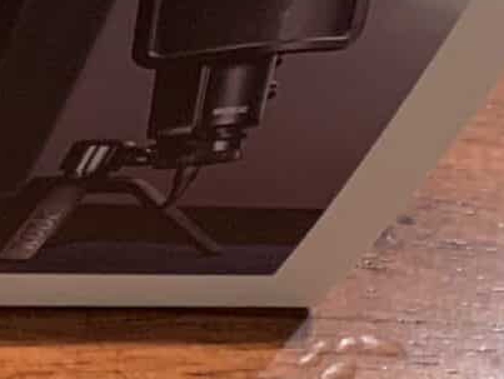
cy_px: -211
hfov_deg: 10.2
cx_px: -764
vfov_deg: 8.8
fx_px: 2405
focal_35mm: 165
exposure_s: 1/60
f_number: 1.8
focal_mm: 4.25
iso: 200
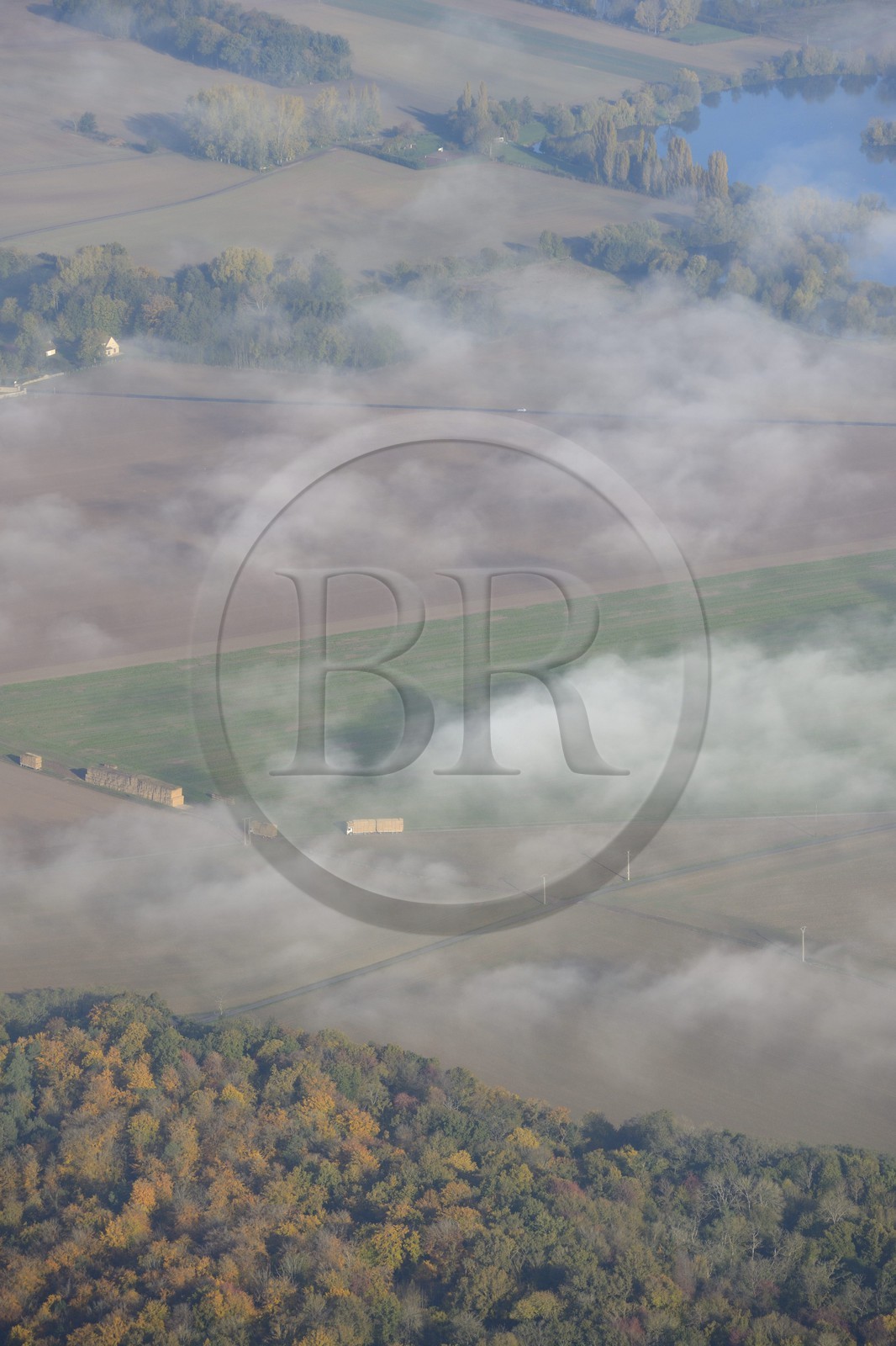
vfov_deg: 11.1
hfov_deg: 7.4
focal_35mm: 185
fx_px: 6909
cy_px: 673
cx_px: 448
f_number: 7.1
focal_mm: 185
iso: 400
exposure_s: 1/1000
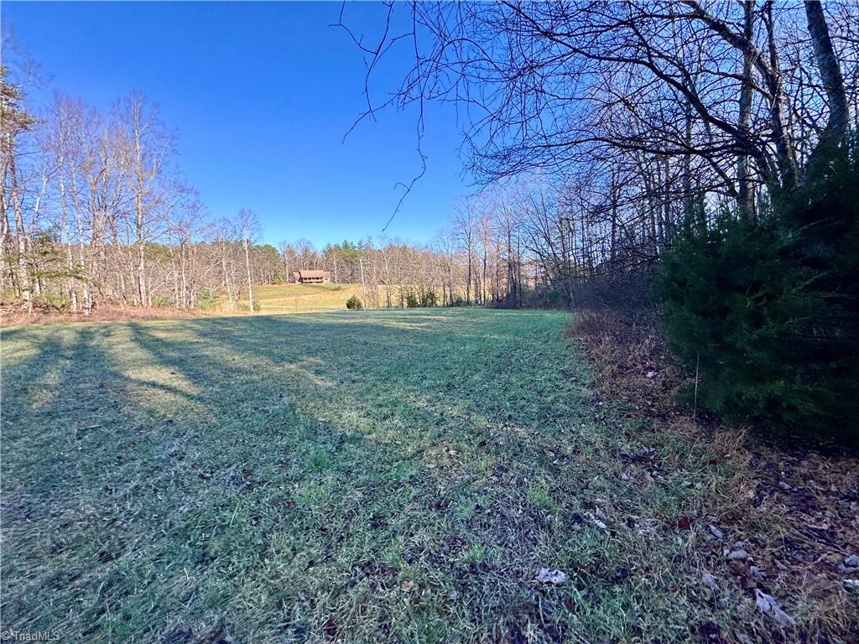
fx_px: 347
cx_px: 430
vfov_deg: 85.7
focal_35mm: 14
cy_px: 322
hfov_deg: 102.1
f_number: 2.2
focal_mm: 2.22
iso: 40
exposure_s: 1/479
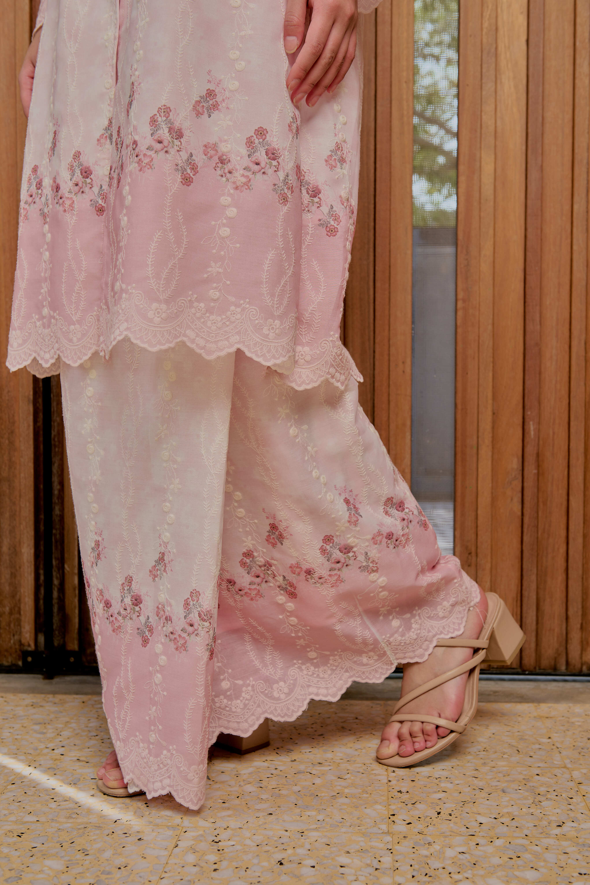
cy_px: 442
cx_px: 295
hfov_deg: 29.9
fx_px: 1106
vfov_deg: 43.6
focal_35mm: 45
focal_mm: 45
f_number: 6.3
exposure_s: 1/125
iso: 200
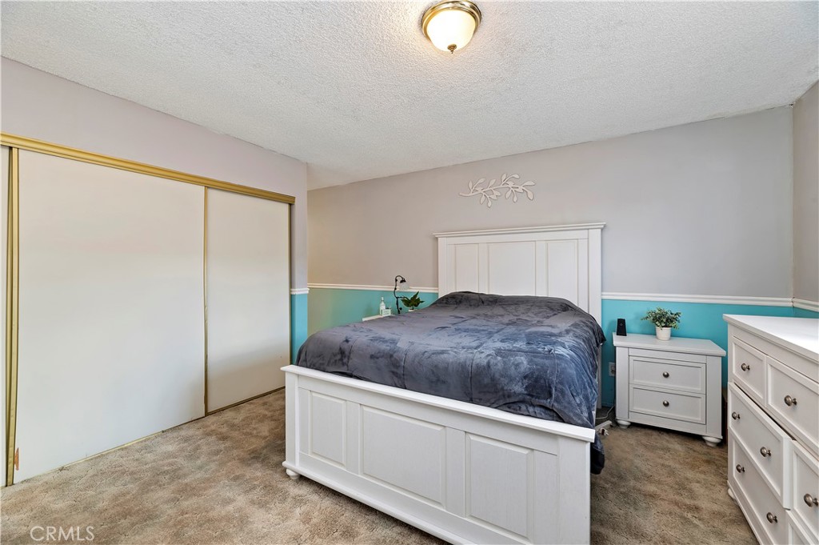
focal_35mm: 14
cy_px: 272
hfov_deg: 104.3
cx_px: 410
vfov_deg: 81.1
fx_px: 318
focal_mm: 14
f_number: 10
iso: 500
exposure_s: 1/2
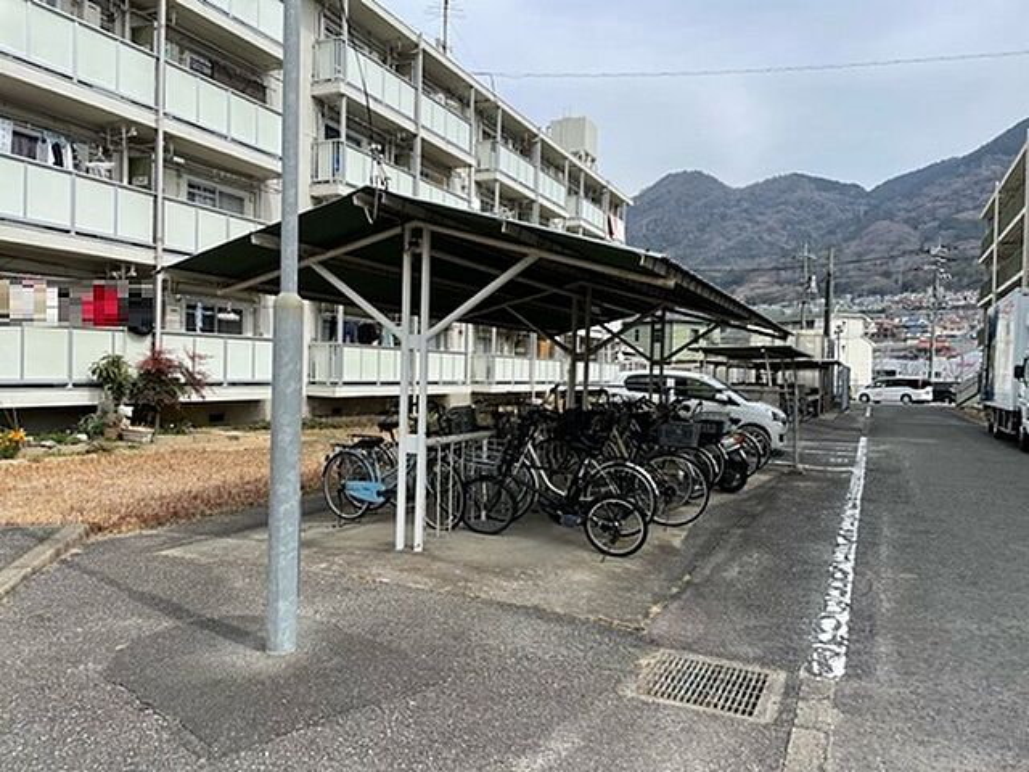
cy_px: 386
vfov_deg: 53.1
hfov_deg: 67.3
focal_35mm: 26
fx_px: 773
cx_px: 514
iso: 32
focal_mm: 4.2
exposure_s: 1/2747
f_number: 1.6
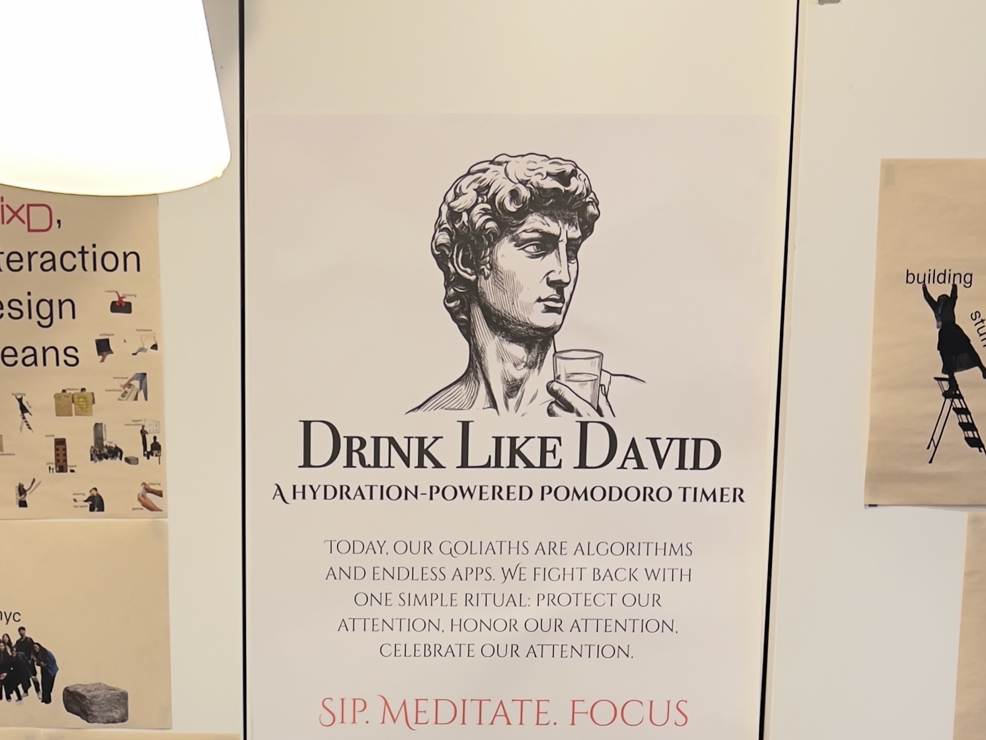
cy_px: 1071
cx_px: 364
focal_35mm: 58
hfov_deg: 33.1
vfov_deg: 21.6
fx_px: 1652
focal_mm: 5.7
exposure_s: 1/60
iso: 160
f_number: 1.5
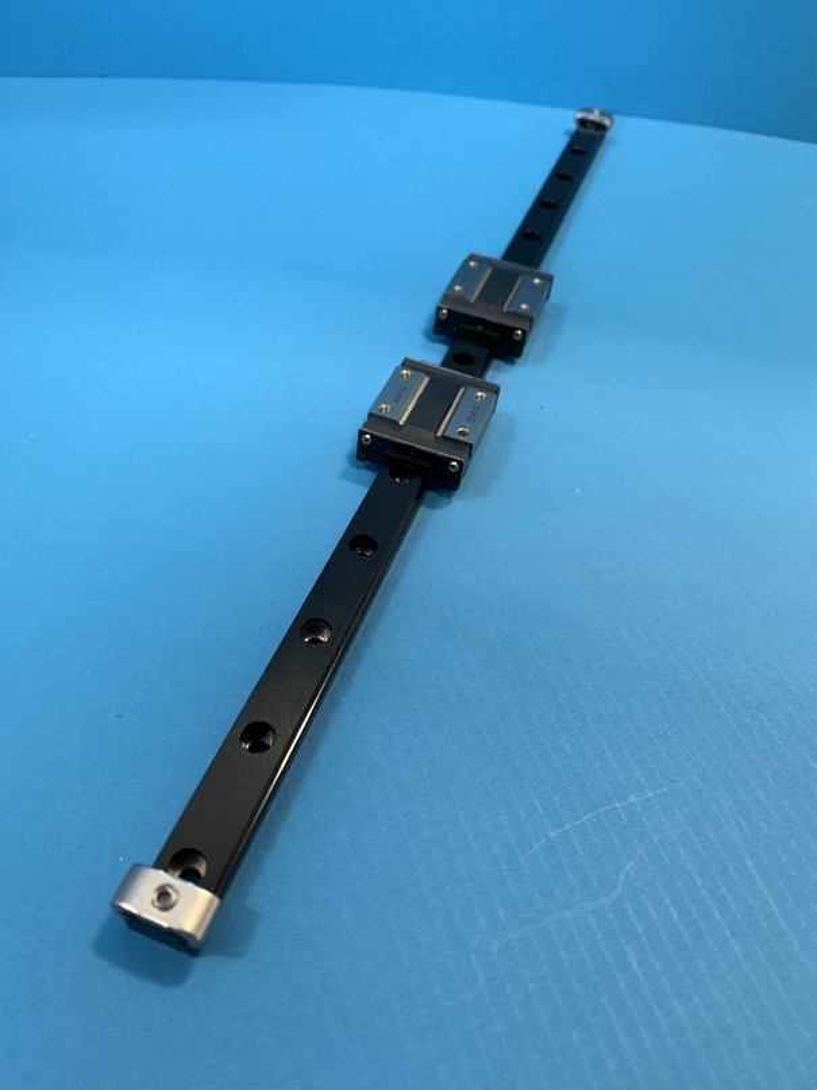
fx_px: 818
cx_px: 408
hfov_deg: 53.1
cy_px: 545
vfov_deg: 67.3
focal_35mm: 26
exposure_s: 1/33
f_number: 1.8
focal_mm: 4.25
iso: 250
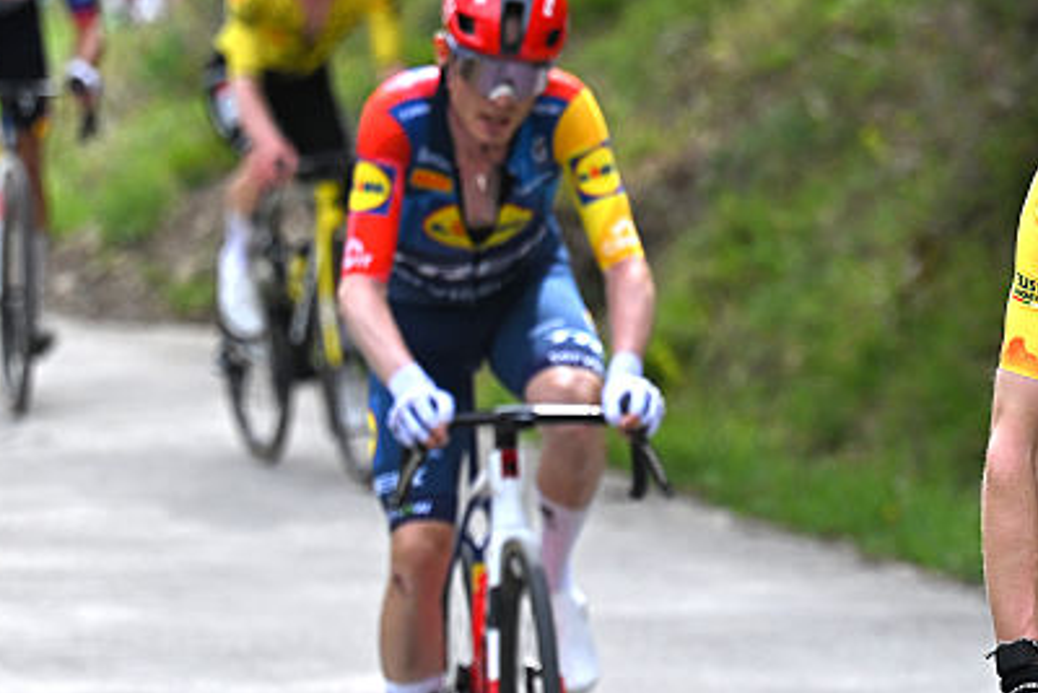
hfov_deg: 4.9
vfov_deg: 3.3
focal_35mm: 422
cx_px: 895
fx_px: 12171
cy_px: 483
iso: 250
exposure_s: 1/2500
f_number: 3.2
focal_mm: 110
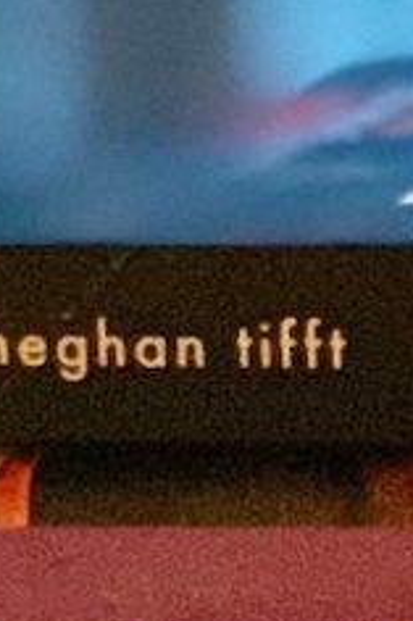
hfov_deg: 3.7
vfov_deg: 5.9
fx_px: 6066
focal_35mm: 352
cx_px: 1560
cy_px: 366
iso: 640
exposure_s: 1/30
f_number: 2.4
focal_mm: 6
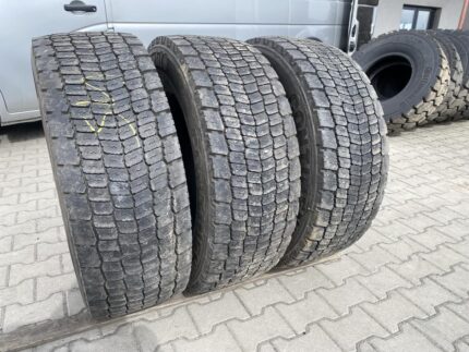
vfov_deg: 53.1
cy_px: 176
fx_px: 352
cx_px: 234
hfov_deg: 67.3
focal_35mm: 26
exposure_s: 1/1053
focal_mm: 4.25
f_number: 1.8
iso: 32
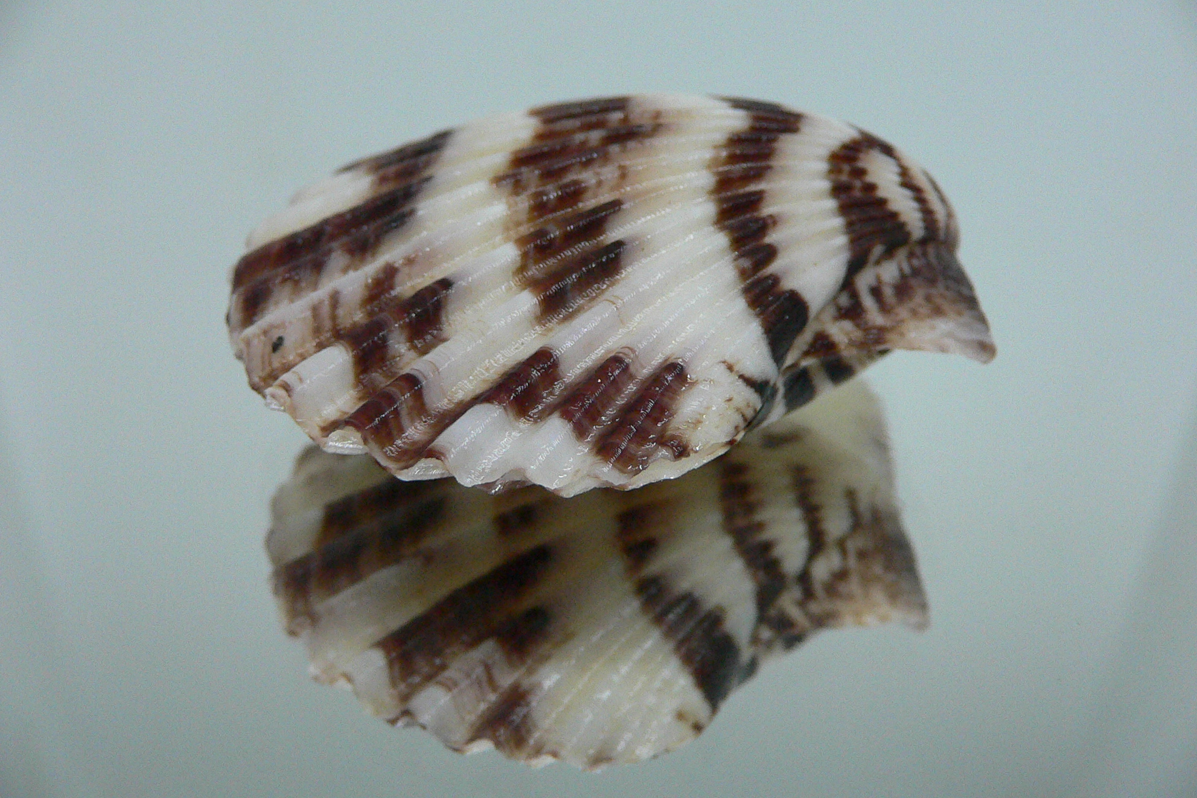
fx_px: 1230
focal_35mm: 37
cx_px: 594
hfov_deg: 51.9
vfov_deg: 35.9
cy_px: 392
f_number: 2.8
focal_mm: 4.6
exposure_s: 1/50
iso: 200
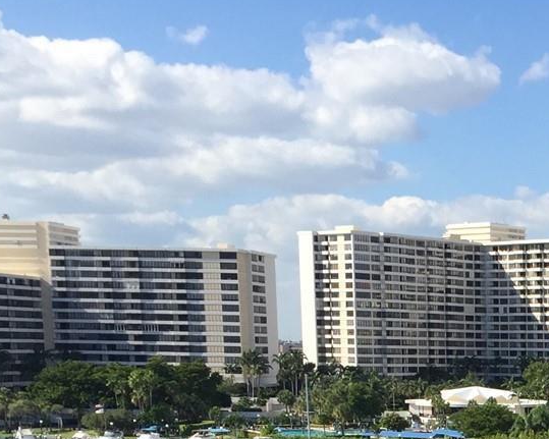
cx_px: 724
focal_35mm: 84
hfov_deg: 20.6
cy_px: 583
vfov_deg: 17.1
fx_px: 1365
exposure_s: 1/1980
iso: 32
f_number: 2.2
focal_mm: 4.15
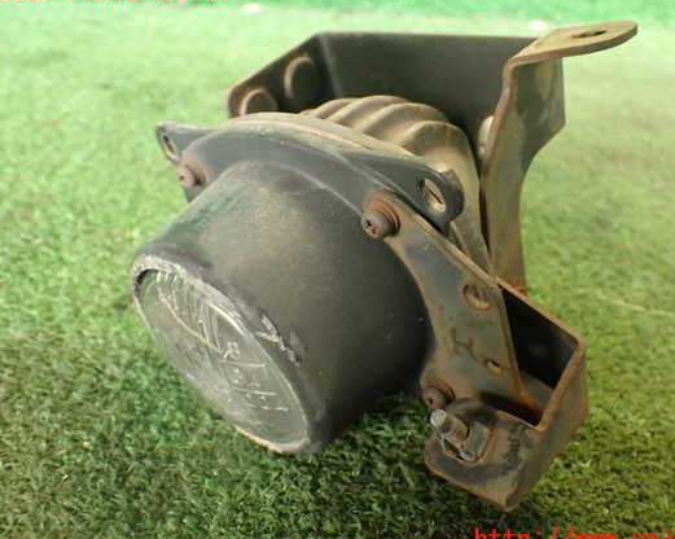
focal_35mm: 36
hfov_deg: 50.2
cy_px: 266
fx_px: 719
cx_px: 378
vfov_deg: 41.1
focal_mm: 5.79
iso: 500
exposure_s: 1/30
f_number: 2.4
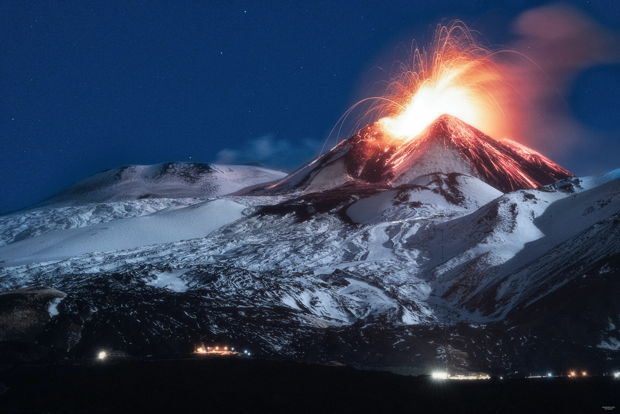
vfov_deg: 5.2
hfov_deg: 7.8
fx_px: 4546
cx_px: 310
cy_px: 207
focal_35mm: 264
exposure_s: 10
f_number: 8
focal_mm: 264
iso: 3200
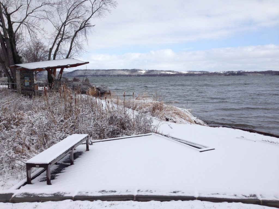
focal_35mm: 33
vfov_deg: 42.9
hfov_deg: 55.4
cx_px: 140
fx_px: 266
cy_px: 104
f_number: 2.4
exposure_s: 1/2169
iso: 50
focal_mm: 4.12
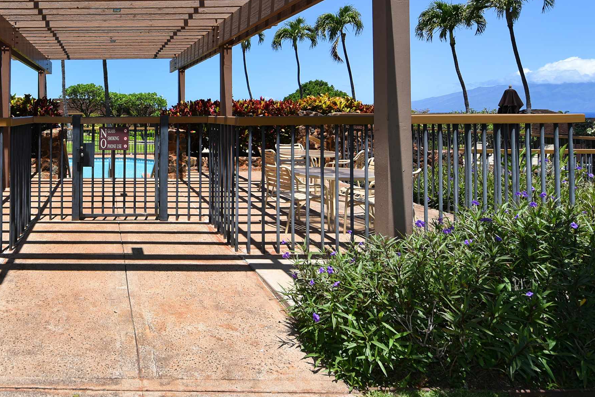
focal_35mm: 26
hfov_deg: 61.8
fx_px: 430
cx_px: 95
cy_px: 98
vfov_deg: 47.7
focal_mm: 15
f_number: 9
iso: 100
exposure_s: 1/200
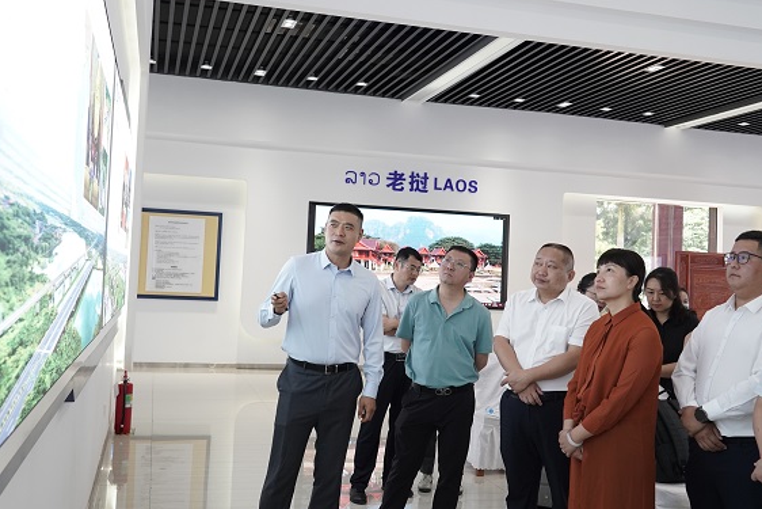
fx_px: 783
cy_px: 241
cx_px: 369
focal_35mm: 37
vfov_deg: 36.0
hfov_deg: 51.9
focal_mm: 26
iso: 2000
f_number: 4
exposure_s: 1/250
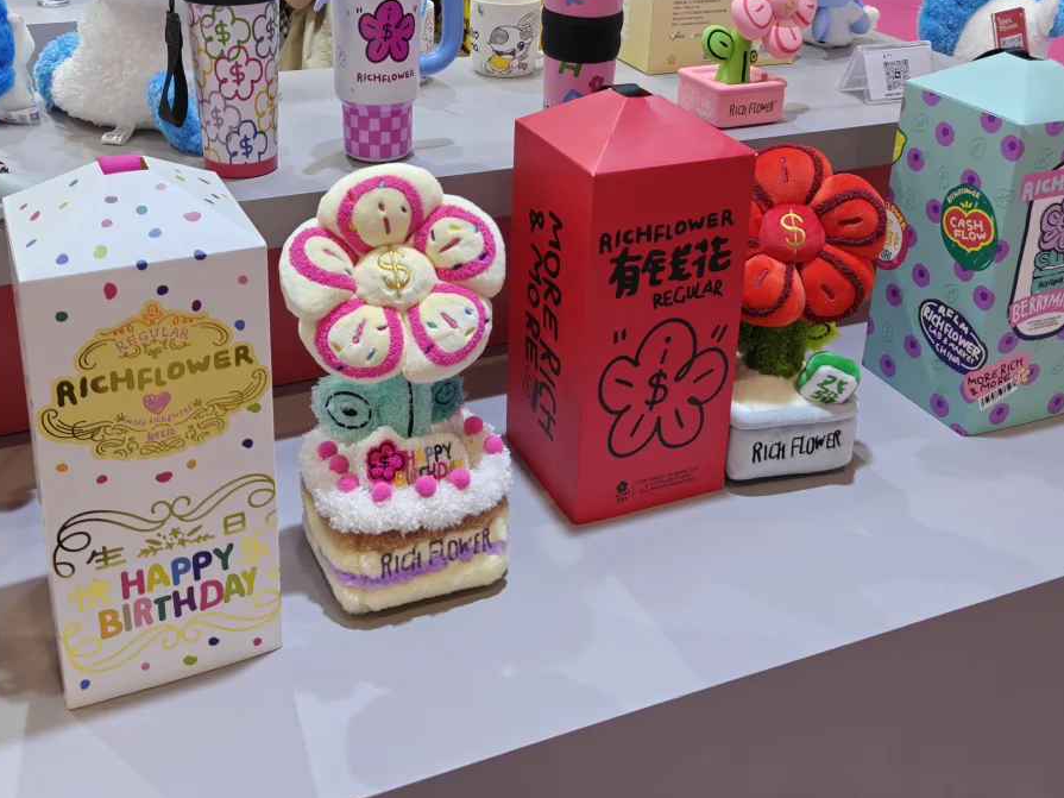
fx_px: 1137
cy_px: 170
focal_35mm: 37
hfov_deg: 50.1
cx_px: 483
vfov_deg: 37.4
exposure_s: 1/100
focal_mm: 6.06
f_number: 1.6
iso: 50
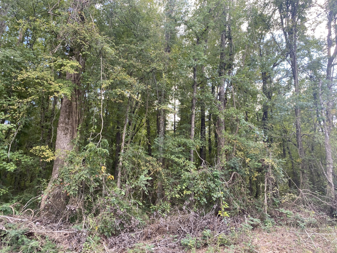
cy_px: 126
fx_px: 253
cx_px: 168
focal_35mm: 26
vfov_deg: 53.1
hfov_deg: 67.3
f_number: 1.8
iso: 50
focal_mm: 4.25
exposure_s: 1/122
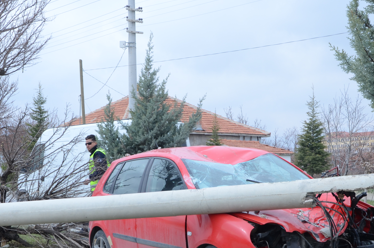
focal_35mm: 78
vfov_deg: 17.2
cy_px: 219
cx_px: 180
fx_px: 809
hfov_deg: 26.0
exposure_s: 1/320
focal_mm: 28
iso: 250
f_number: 9
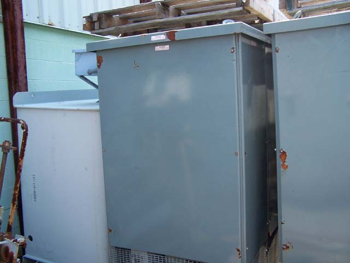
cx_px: 175
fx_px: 384
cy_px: 132
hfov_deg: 49.0
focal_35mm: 38
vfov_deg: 37.7
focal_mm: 6.3
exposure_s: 1/180
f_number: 2.8
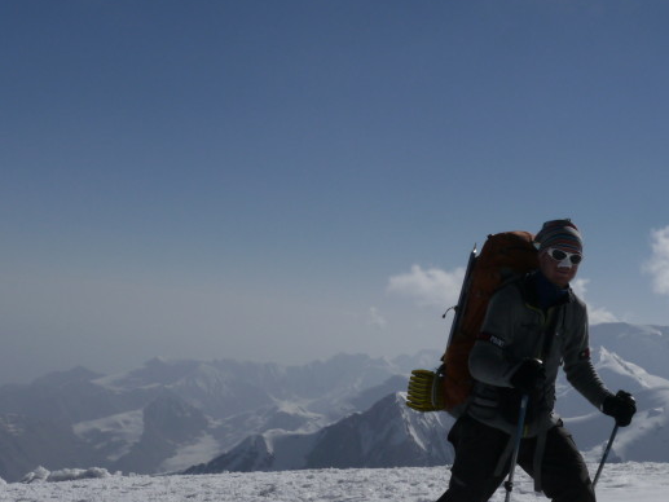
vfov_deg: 15.5
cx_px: 391
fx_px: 1836
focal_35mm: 95
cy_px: 366
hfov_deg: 20.6
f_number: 14
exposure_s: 1/800
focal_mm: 24
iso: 160
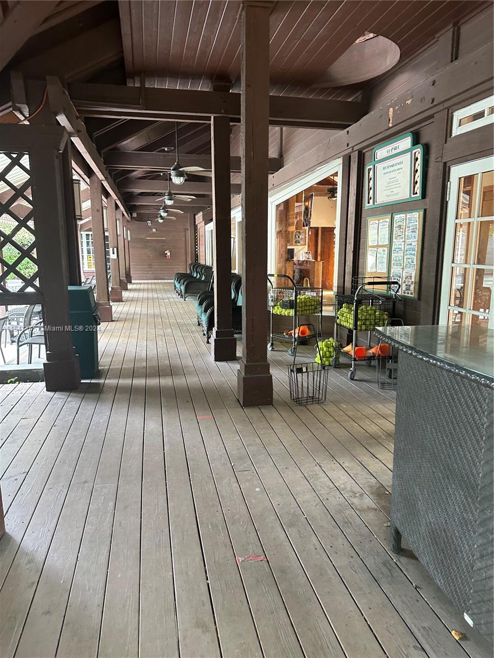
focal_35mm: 24
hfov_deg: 56.8
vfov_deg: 71.6
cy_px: 329
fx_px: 457
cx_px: 247
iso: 250
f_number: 1.78
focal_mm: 6.86
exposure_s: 1/60
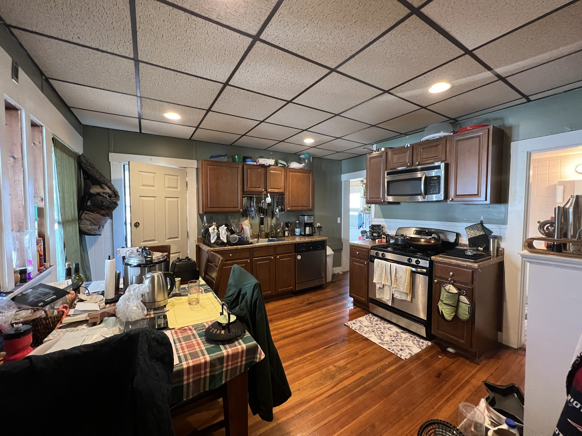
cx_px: 291
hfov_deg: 106.2
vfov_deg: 89.9
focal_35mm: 13
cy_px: 218
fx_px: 219
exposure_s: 1/60
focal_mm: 1.57
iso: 500
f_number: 1.8
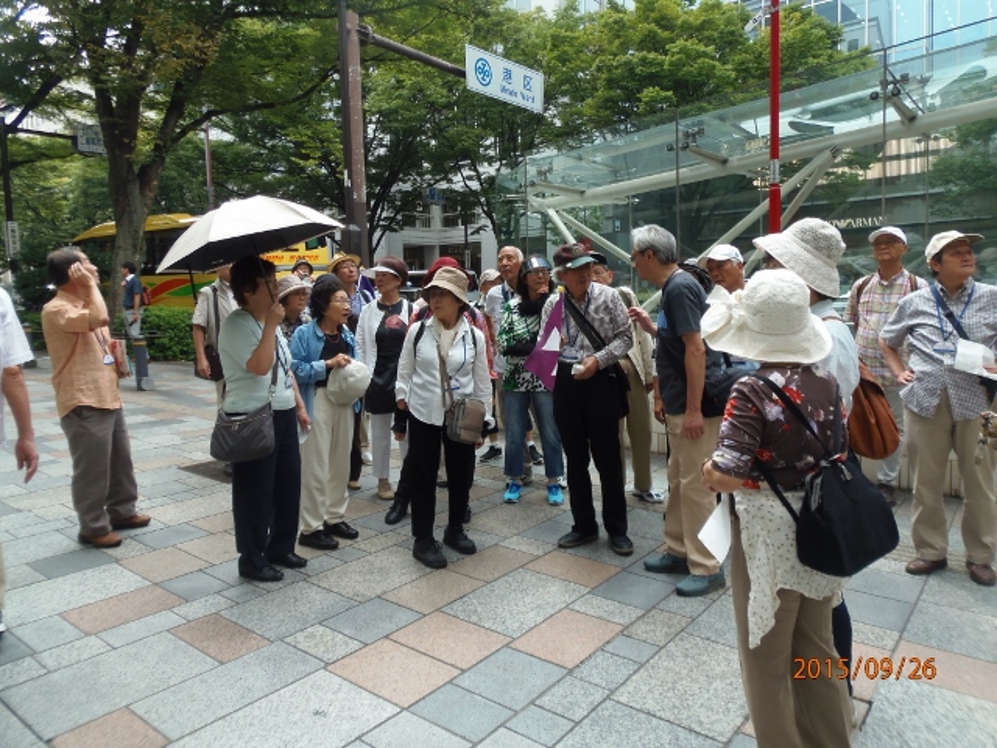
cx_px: 498
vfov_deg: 56.8
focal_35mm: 24
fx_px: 691
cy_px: 374
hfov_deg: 71.6
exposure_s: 1/200
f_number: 2.9
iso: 64
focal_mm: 4.3
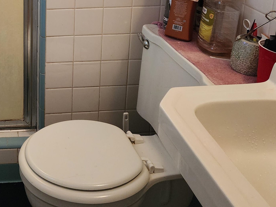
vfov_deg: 26.4
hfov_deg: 34.8
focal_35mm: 51
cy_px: -20
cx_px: 14
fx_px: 407
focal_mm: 6.4
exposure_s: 1/120
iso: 640
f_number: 1.8
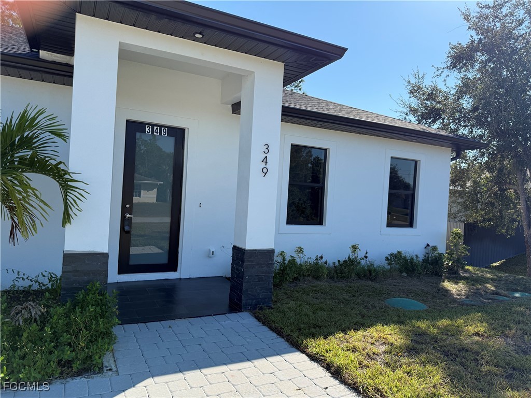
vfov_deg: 56.8
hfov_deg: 71.6
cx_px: 266
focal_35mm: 24
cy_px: 199
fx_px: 368
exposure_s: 1/3145
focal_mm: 6.76
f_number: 1.78
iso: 100
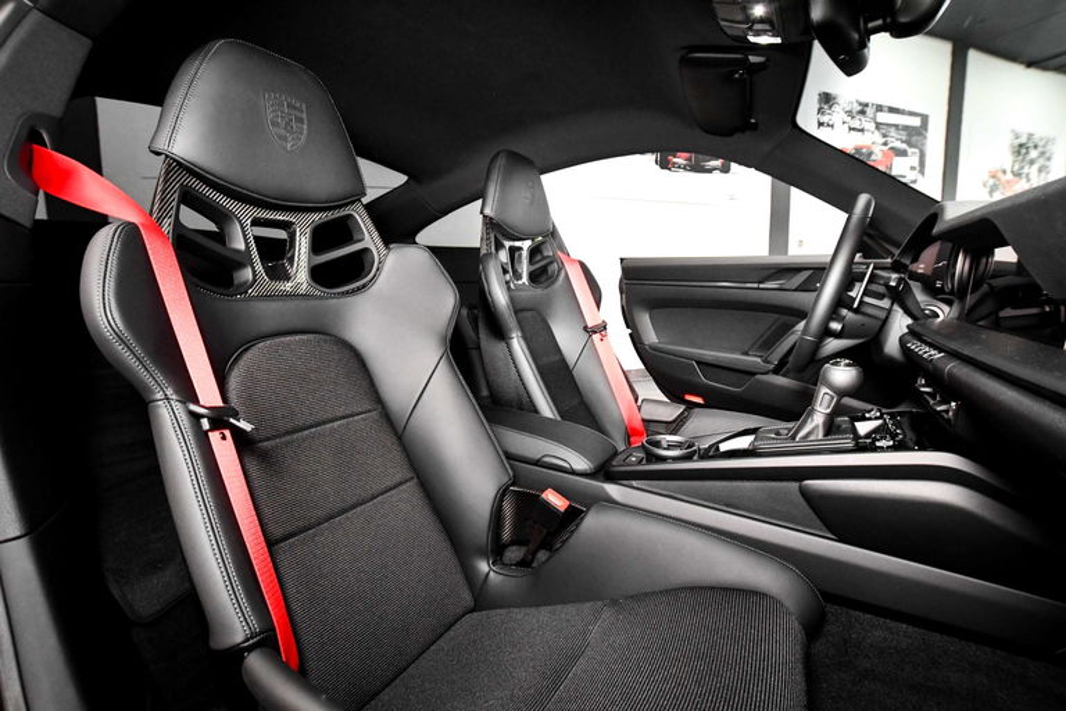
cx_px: 533
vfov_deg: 77.3
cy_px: 356
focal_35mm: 15
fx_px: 444
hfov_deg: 100.4
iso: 3200
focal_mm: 10
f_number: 6.3
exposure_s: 1/25
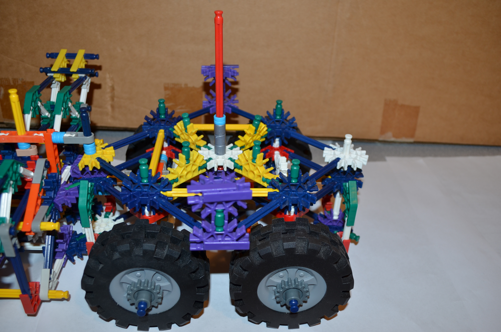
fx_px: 458
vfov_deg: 39.8
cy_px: 166
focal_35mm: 33
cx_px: 250
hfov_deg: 57.3
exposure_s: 1/30
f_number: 5.6
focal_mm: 22
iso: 200
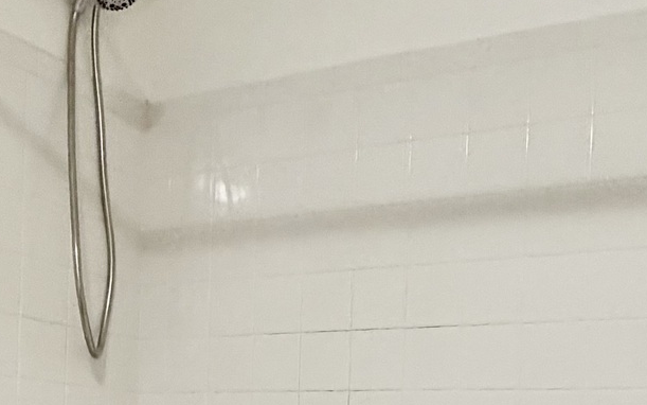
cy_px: 494
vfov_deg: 21.4
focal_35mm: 56
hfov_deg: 36.1
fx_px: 988
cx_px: 399
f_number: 2.2
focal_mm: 2.22
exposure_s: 1/60
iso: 800
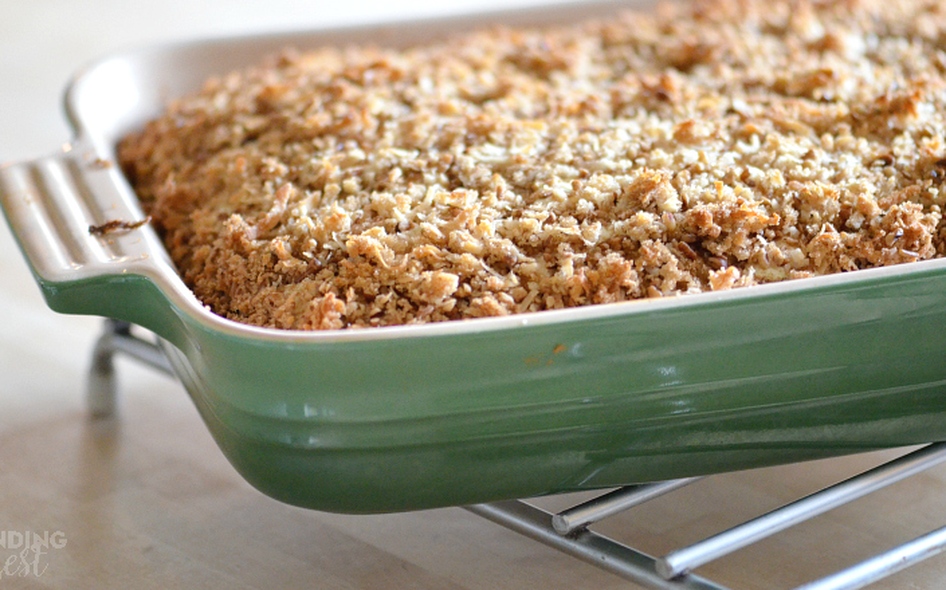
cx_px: 466
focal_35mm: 171
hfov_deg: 12.3
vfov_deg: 7.7
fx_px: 4395
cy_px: 269
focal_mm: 105
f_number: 3
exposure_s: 1/125
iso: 3200
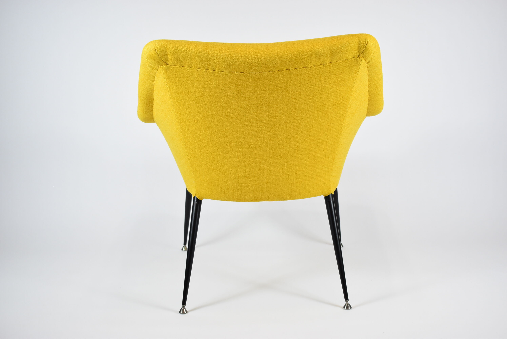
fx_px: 655
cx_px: 254
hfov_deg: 42.3
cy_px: 170
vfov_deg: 29.0
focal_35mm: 46
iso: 800
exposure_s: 1/125
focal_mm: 31
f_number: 5
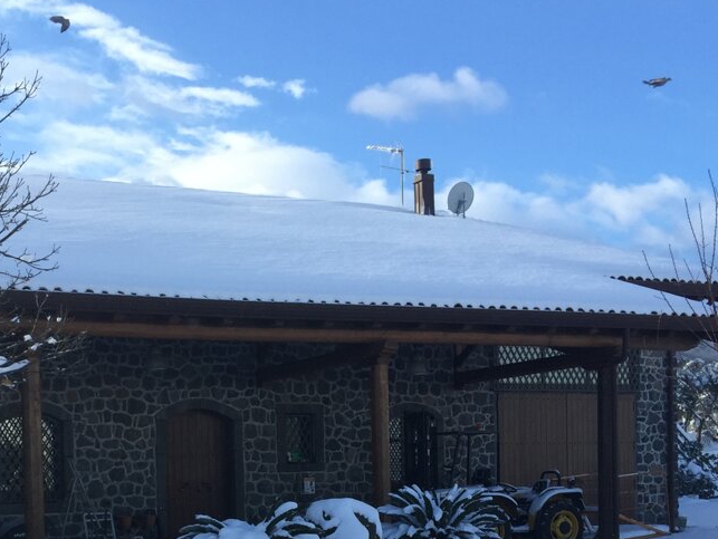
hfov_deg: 32.2
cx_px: 199
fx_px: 1224
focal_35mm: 59
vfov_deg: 23.8
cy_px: 537
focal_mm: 4.15
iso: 32
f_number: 2.2
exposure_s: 1/1319
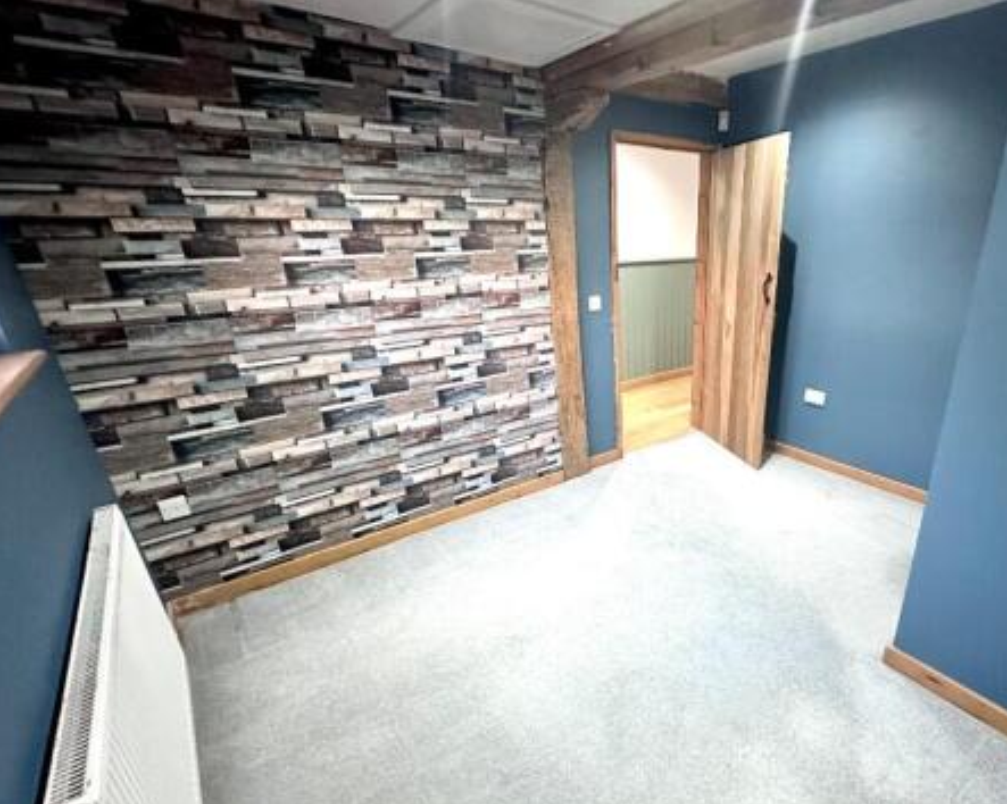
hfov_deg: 84.4
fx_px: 536
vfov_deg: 73.4
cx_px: 640
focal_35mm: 18
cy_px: 458
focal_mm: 2.22
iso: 640
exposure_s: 1/50
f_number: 2.2
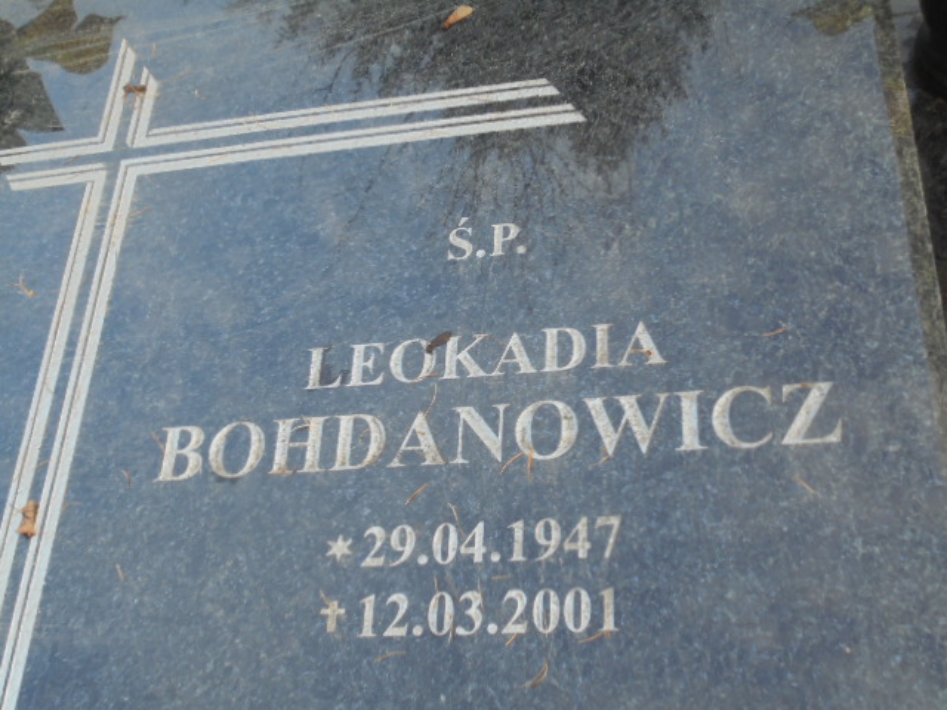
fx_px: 1176
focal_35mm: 43
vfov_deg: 33.6
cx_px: 474
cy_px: 355
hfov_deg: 43.9
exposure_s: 1/30
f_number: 4.5
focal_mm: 7.8
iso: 200
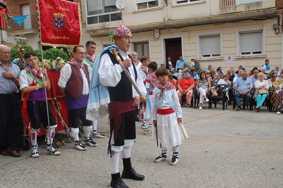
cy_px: 94
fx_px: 294
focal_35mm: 38
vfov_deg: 35.4
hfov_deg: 51.4
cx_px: 142
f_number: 5.6
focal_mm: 25
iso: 200
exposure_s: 1/125
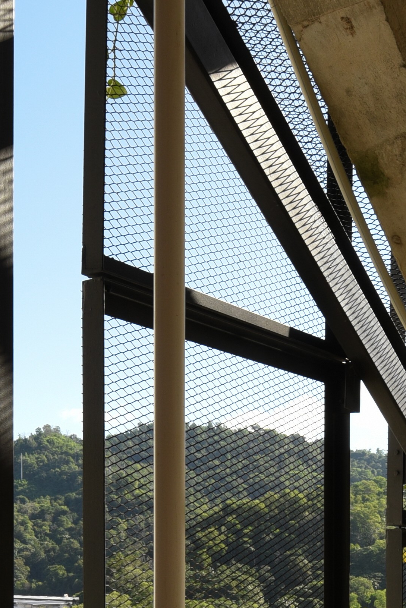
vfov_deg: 32.0
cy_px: 567
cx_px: 231
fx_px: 997
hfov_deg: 23.0
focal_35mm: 59
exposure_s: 1/100
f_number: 11
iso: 200
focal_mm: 16
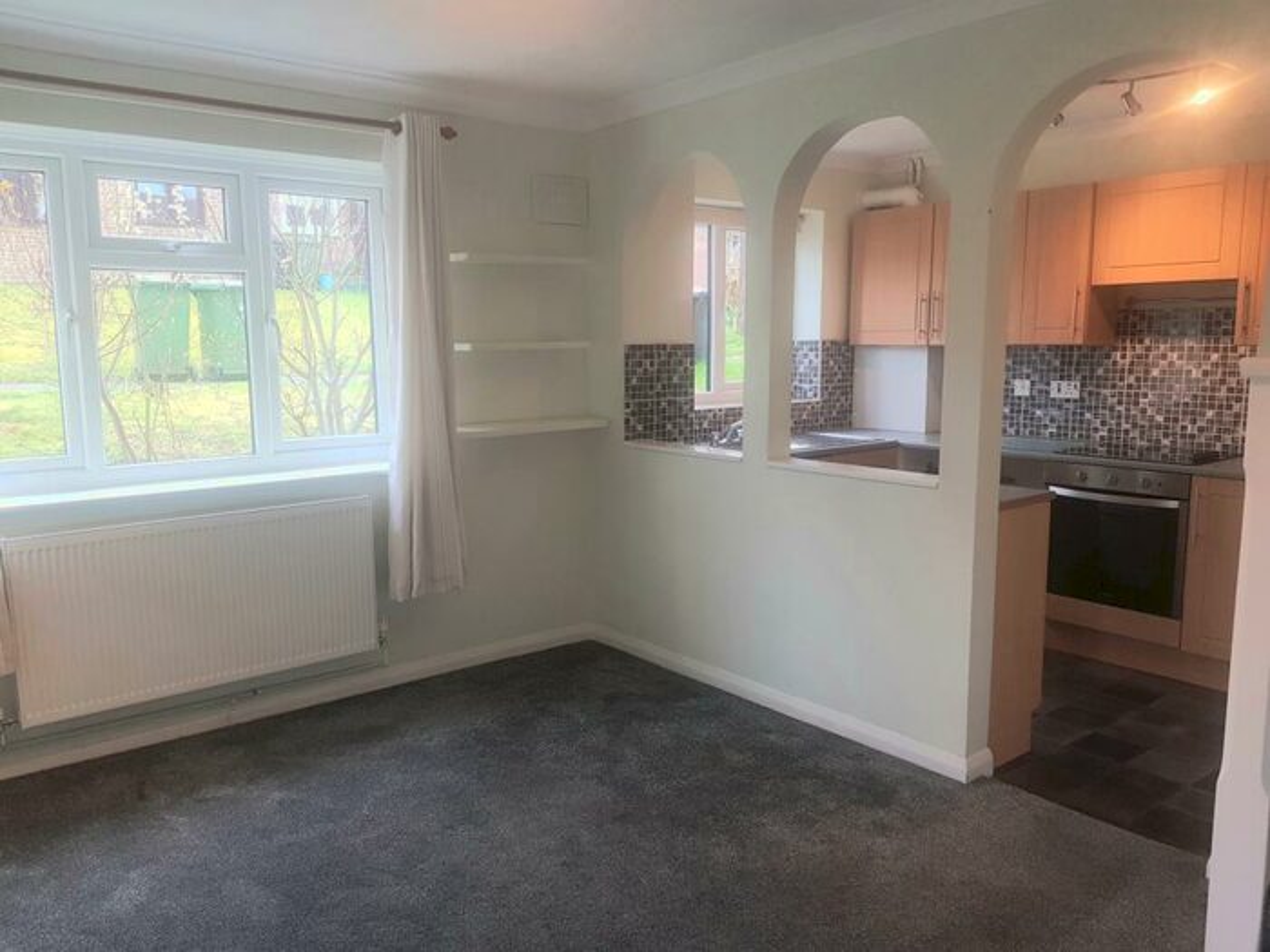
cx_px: 635
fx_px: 954
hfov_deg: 67.3
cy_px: 476
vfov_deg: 53.1
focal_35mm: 26
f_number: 1.7
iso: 80
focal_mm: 4.2
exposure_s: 1/100
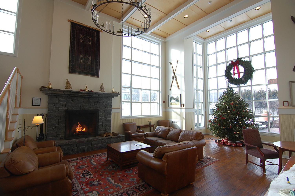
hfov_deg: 95.0
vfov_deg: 72.0
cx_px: 148
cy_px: 98
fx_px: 135
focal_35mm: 16
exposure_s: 1/125
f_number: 5.6
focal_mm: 11
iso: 360
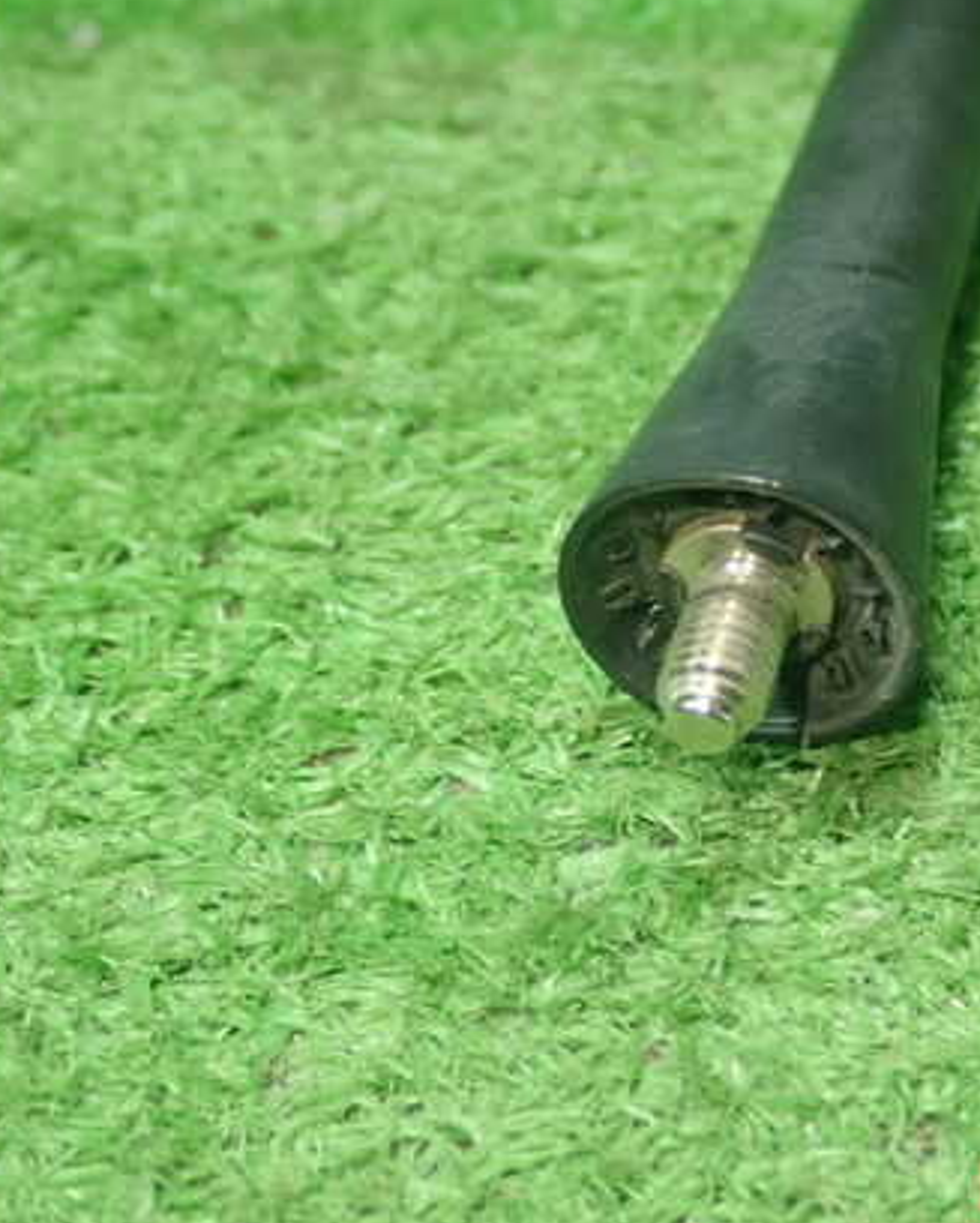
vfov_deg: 28.7
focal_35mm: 66
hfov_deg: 22.9
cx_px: 761
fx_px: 2390
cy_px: 555
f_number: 3.1
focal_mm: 8.41
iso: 320
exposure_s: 1/50
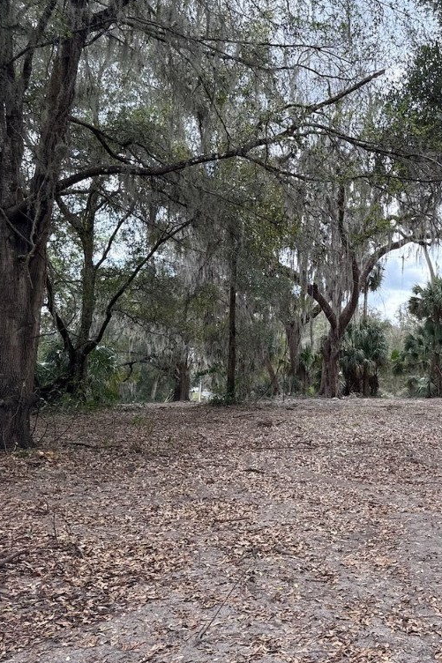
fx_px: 626
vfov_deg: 55.8
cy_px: 336
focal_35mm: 34
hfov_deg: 36.3
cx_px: 405
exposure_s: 1/1106
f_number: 1.78
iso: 100
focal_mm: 6.76
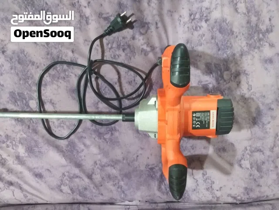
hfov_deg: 67.3
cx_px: 140
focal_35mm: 26
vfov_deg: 53.1
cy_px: 105
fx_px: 210
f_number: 1.7
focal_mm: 3.93
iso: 400
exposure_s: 1/25
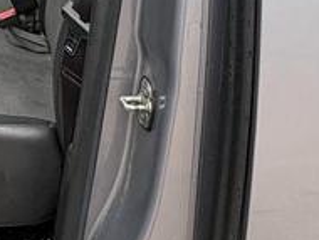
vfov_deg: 21.2
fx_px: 609
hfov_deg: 26.2
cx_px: -64
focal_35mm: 66
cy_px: -20
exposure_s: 1/99
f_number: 2.2
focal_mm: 2.22
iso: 125
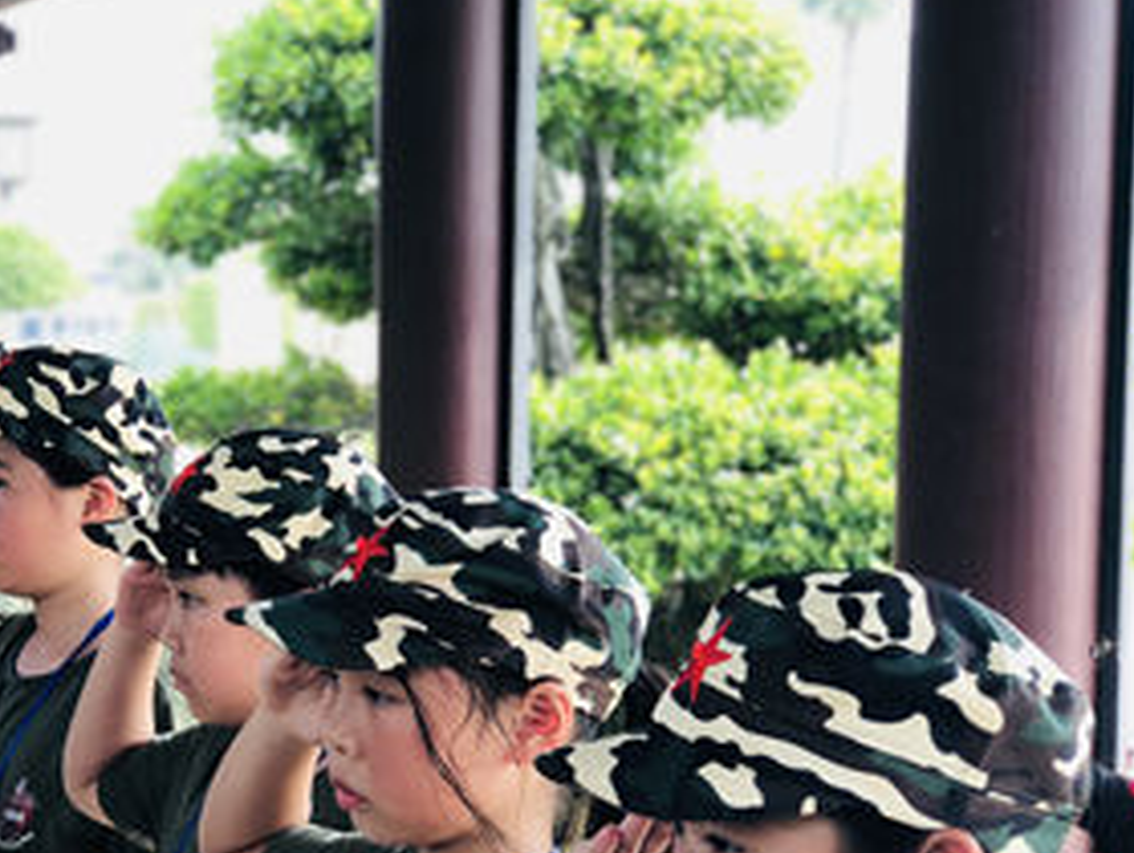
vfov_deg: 14.5
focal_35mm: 102
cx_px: 219
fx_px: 3346
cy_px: 672
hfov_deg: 19.0
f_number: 2.8
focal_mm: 6.6
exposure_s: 1/100
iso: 32
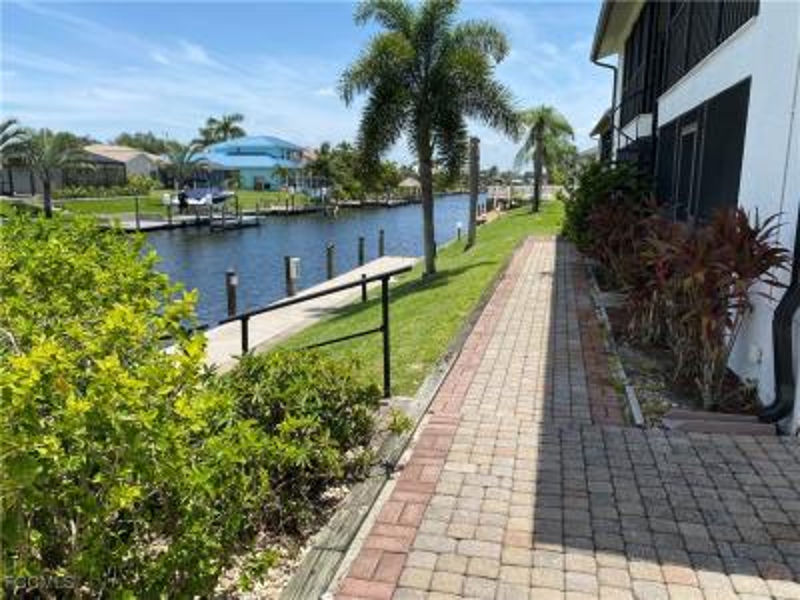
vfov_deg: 53.1
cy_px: 300
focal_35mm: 26
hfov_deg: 67.3
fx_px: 601
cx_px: 400
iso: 32
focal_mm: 4.25
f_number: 1.8
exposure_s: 1/2625
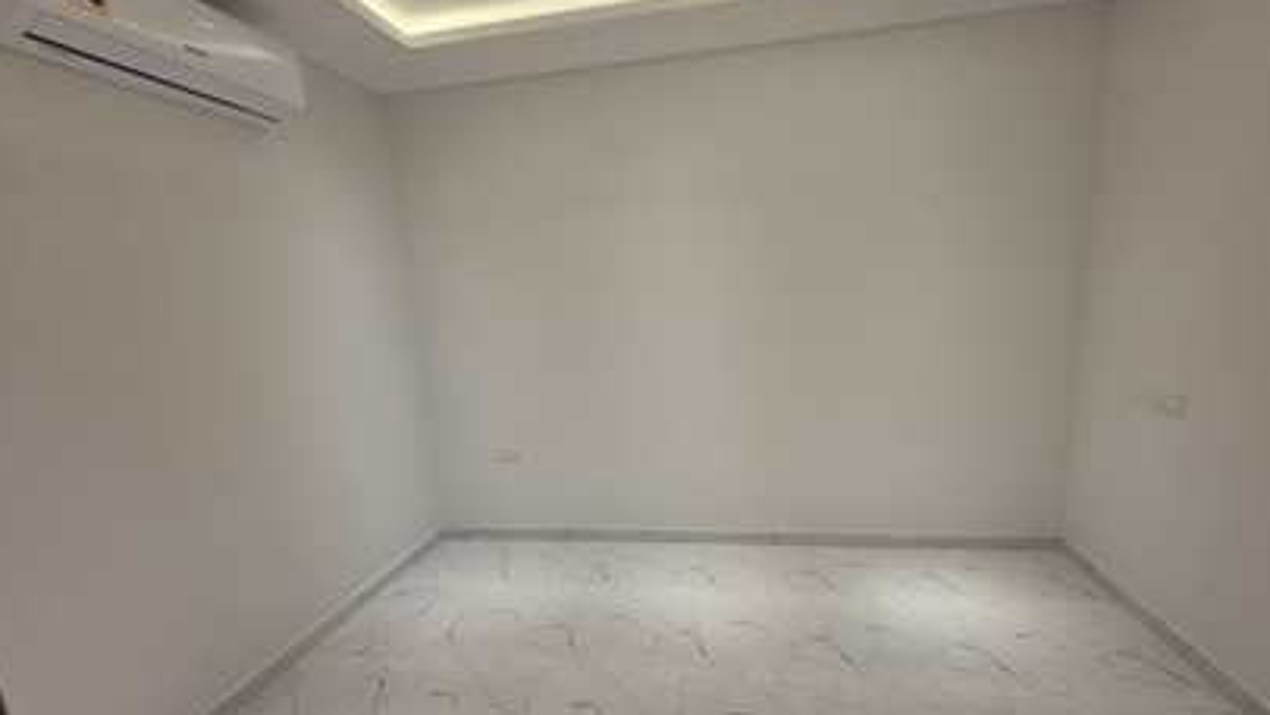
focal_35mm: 16
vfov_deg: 66.8
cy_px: 406
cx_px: 654
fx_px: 539
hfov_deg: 99.3
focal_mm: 2.2
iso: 125
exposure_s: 1/100
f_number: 1.9
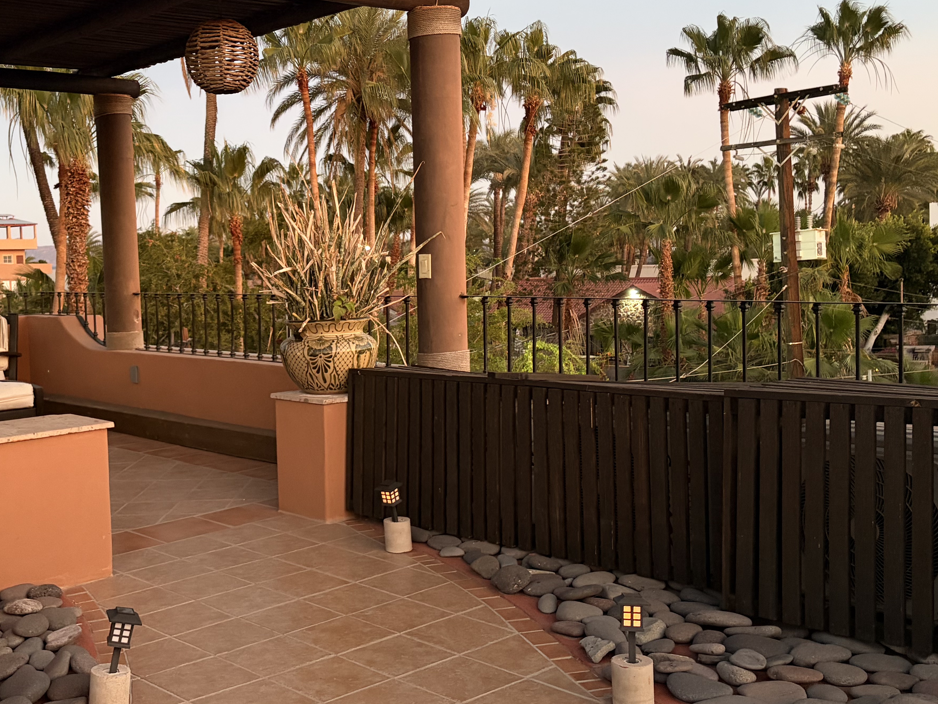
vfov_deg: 34.3
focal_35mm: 42
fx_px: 1138
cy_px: 328
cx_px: 331
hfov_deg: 44.3
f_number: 1.6
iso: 640
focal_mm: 5.96
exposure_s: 1/30
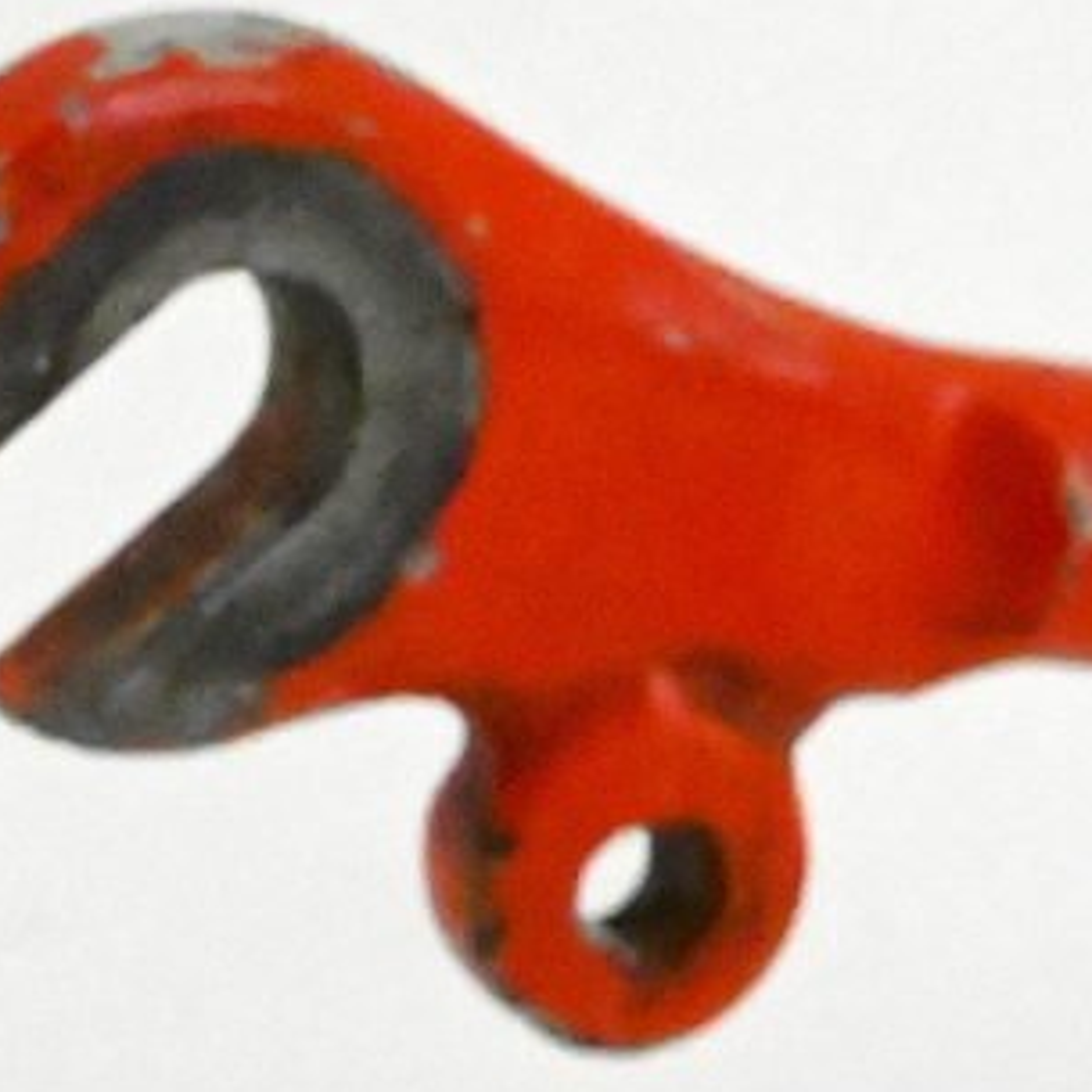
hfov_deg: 4.5
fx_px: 13420
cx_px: 3078
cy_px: 1367
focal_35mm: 376
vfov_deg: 4.6
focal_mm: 70
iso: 25600
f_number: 20
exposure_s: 1/640
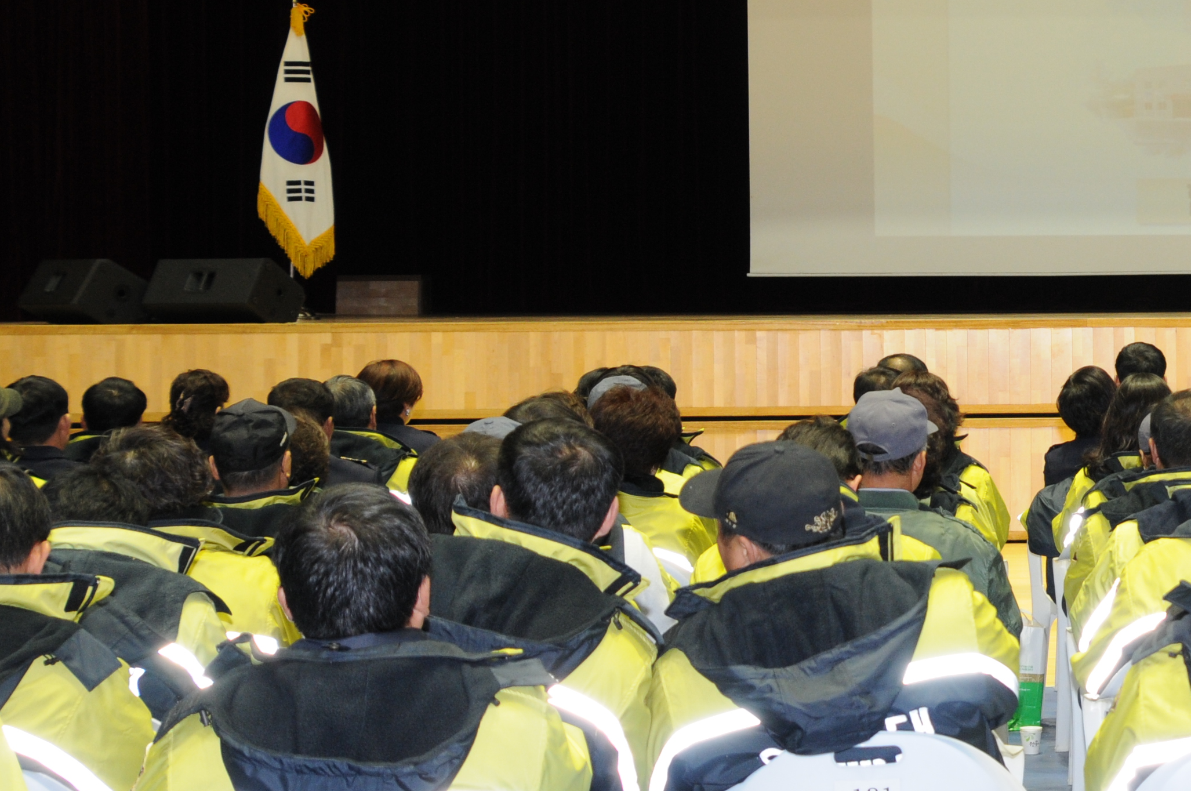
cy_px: 228
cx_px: 1214
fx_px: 3932
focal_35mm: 119
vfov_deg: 11.5
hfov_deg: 16.8
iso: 500
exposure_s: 1/60
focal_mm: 38
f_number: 6.3
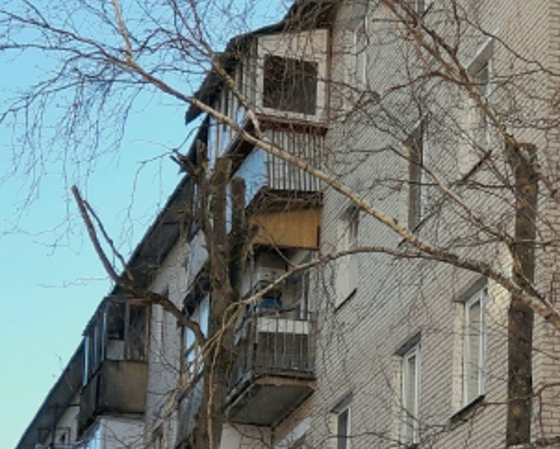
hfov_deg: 17.1
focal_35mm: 105
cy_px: 342
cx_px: 742
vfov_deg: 14.6
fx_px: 1741
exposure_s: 1/185
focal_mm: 4.6
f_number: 2
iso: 20
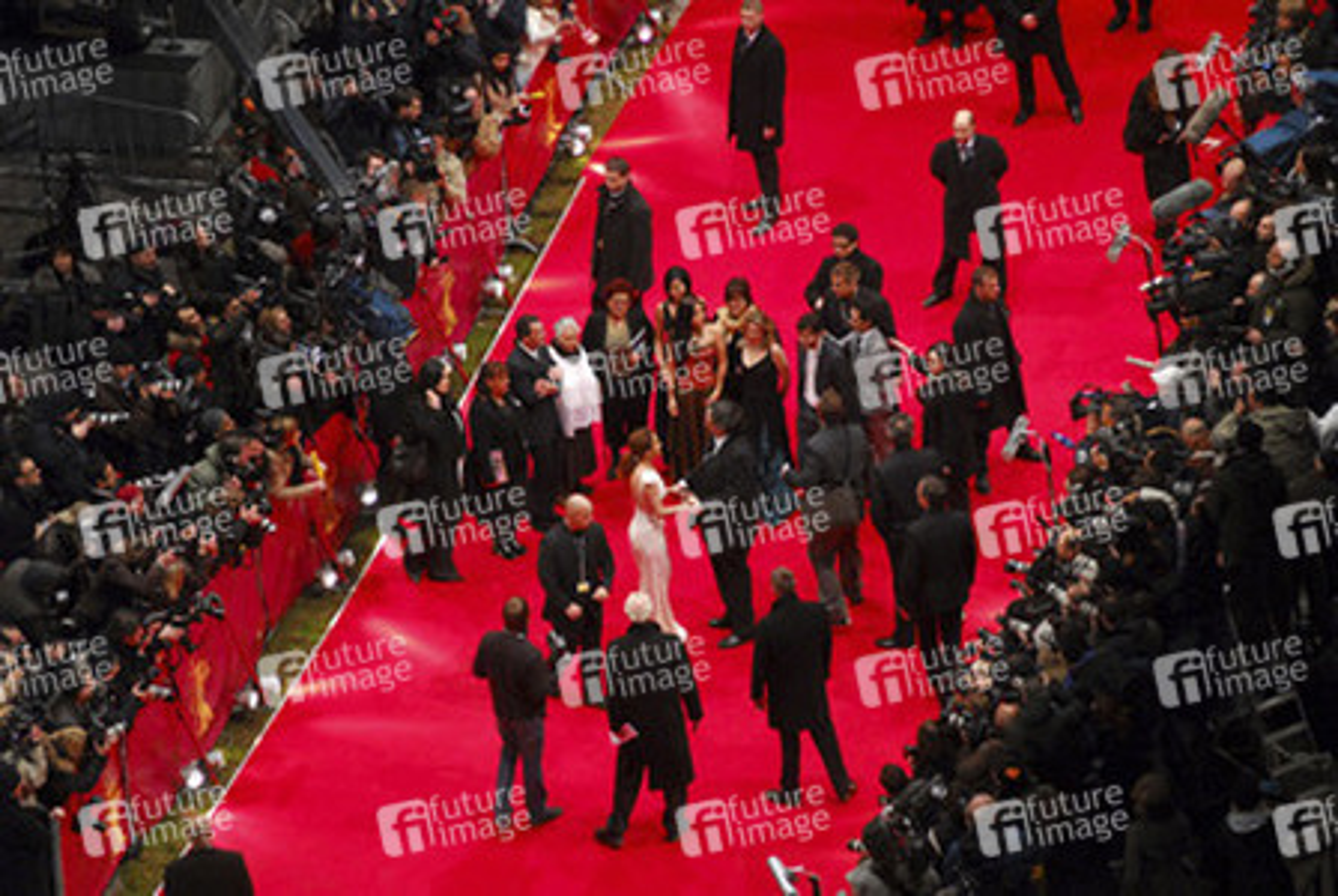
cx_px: 669
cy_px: 448
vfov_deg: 5.4
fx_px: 9490
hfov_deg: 8.1
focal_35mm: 255
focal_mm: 170
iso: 800
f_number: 2.8
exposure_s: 1/200
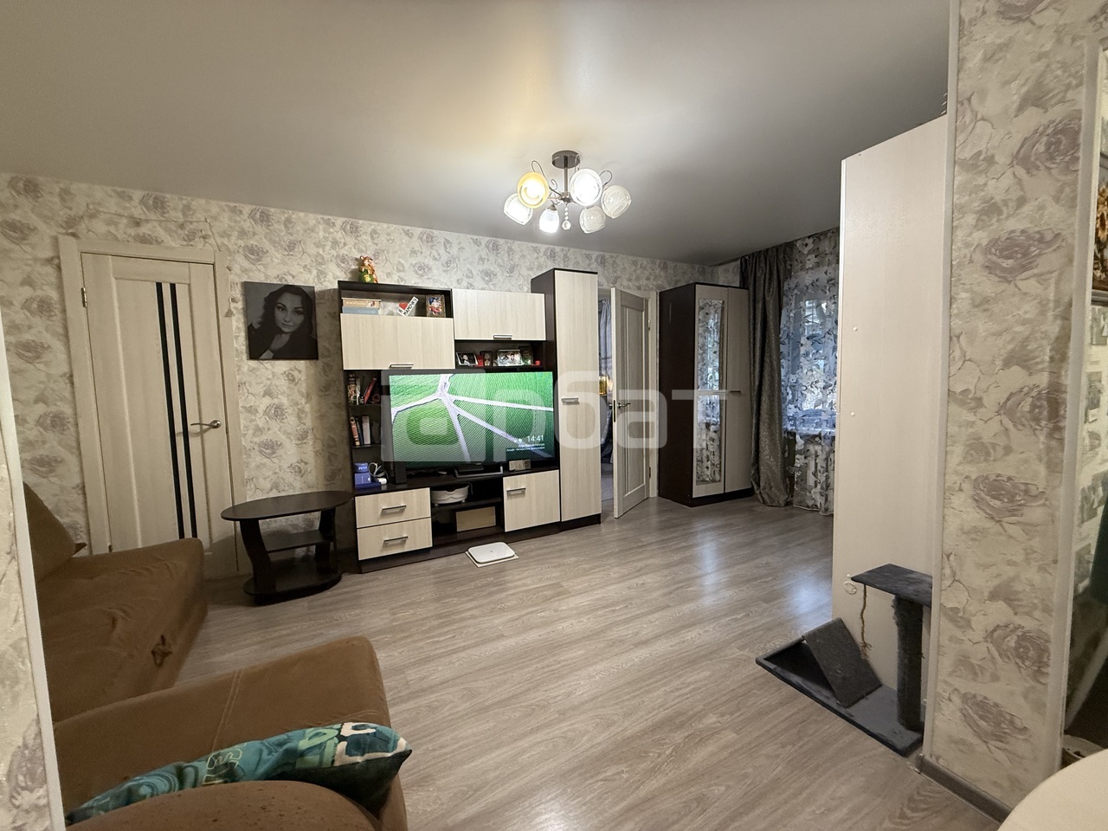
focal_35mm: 14
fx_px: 448
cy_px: 416
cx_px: 554
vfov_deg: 85.7
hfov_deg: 102.1
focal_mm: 2.22
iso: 400
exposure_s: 1/50
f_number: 2.2
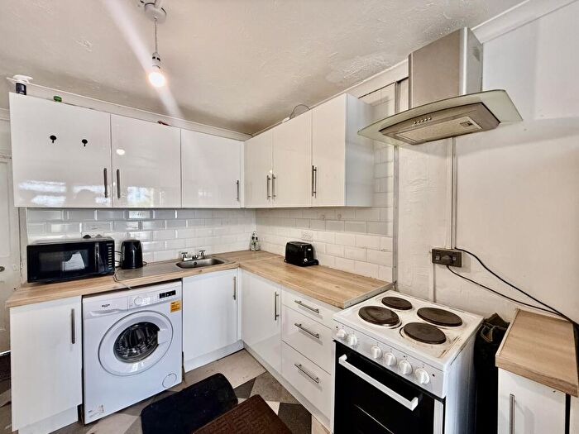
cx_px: 290
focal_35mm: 14
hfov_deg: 102.1
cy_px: 217
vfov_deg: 85.7
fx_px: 234
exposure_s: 1/99
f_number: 2.2
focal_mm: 2.22
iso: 160
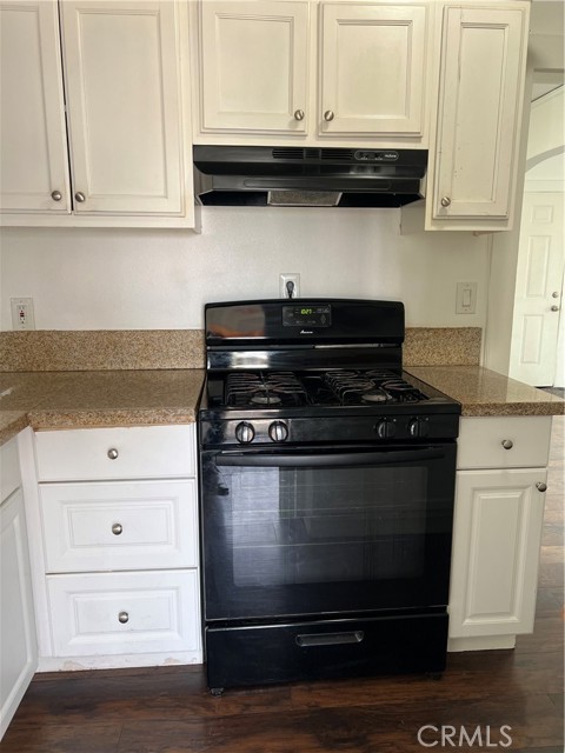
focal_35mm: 26
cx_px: 282
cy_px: 376
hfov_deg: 53.1
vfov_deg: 67.3
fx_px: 566
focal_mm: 5.7
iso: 80
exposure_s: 1/60
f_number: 1.5
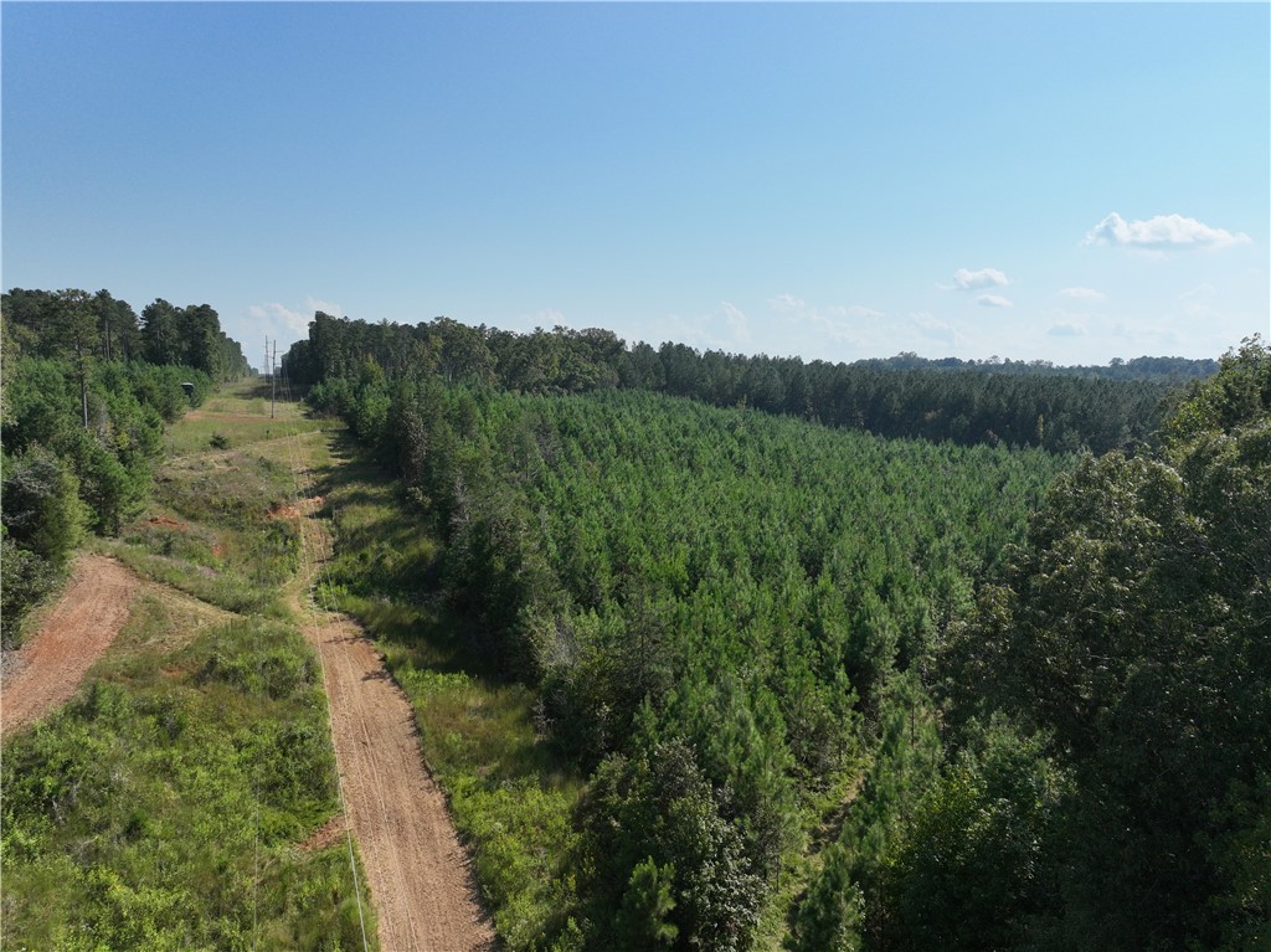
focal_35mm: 24
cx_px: 636
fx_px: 881
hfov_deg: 71.6
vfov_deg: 56.8
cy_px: 476
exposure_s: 1/500
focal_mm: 12.29
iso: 230
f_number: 2.8
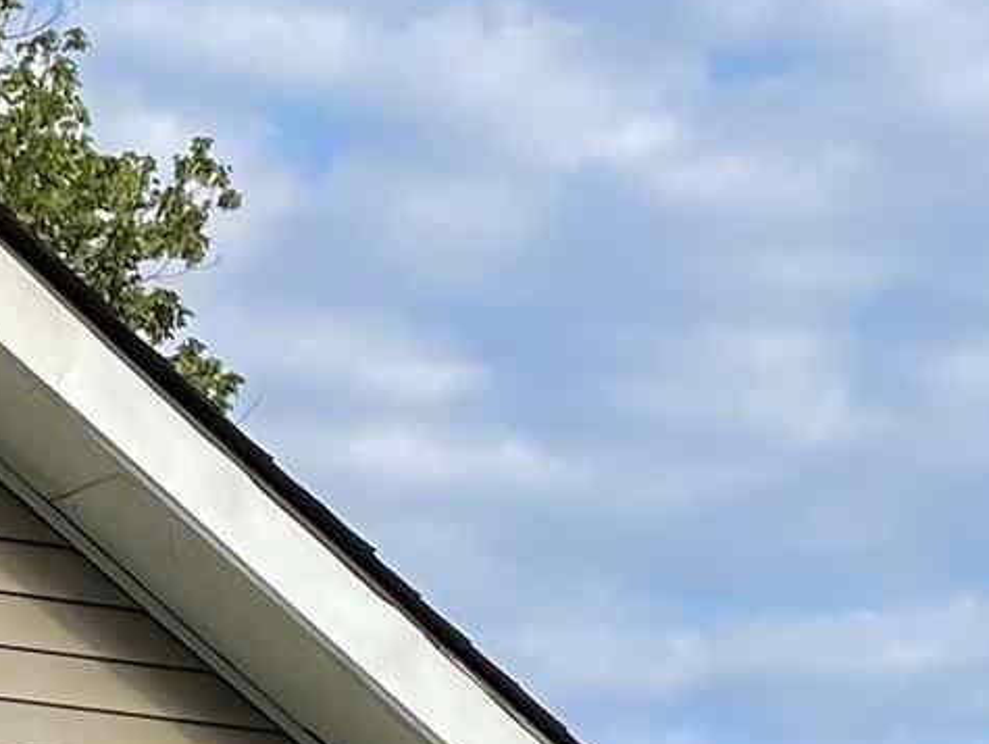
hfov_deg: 11.0
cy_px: 1407
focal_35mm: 168
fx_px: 4804
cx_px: -783
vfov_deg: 8.5
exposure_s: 1/2020
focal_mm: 4.2
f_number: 1.6
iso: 32
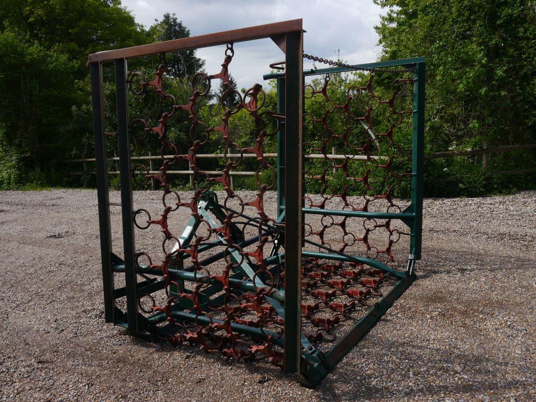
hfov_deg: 56.8
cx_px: 268
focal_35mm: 32
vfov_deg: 44.2
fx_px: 495
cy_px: 201
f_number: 7.1
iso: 160
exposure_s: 1/400
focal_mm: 16
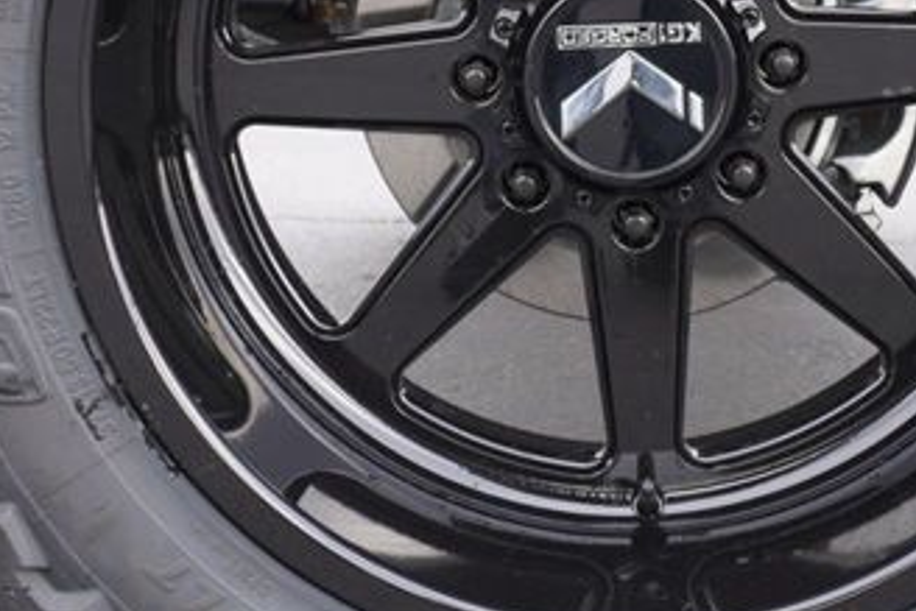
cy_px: 36
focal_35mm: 75
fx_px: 1909
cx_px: 592
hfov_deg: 26.9
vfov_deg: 17.9
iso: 125
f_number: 4
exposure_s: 1/60
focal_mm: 16
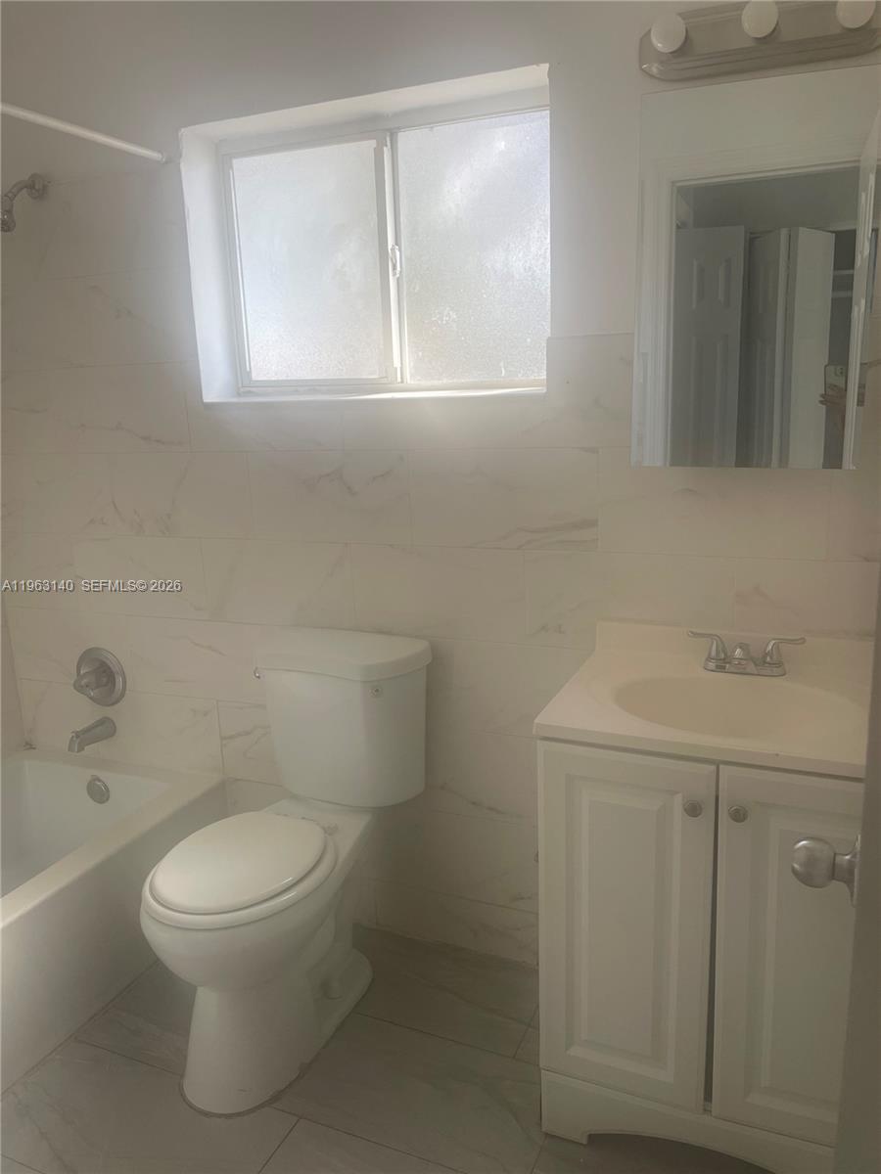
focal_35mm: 26
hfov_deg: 53.1
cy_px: 587
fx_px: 882
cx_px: 440
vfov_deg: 67.3
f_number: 1.6
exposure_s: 1/134
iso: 32
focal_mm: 4.2
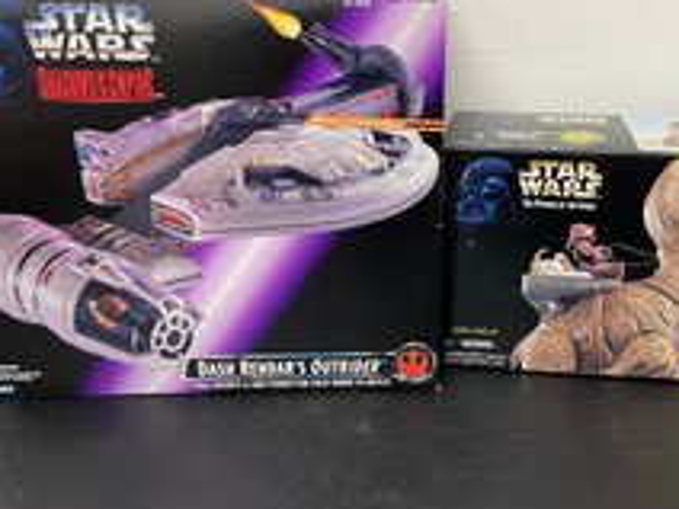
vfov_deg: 34.2
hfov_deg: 44.2
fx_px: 824
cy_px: 200
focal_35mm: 42
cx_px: 444
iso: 100
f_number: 1.6
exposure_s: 1/60
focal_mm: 4.2
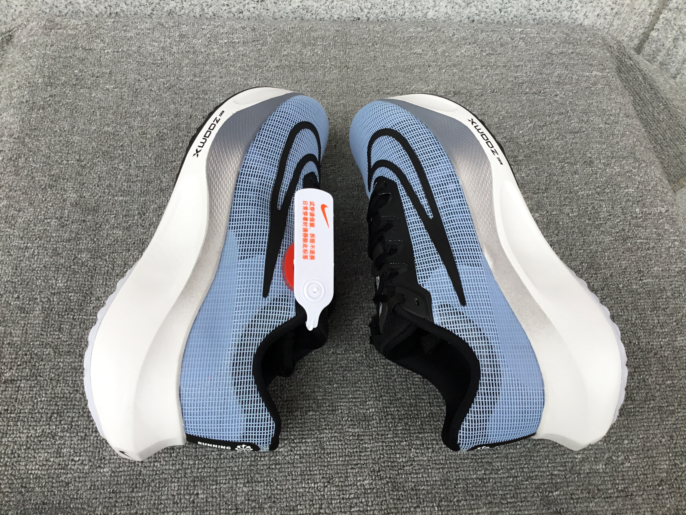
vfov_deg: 45.4
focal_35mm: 31
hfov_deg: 58.4
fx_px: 614
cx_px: 343
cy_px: 258
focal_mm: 3.3
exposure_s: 1/100
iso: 40
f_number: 2.4
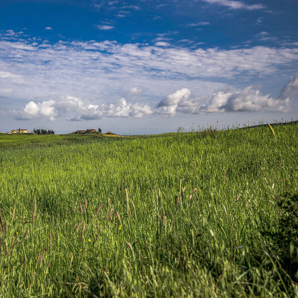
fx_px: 468
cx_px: 67
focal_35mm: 48
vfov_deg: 35.4
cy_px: 143
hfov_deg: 34.5
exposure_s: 1/500
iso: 50
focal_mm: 35
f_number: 4
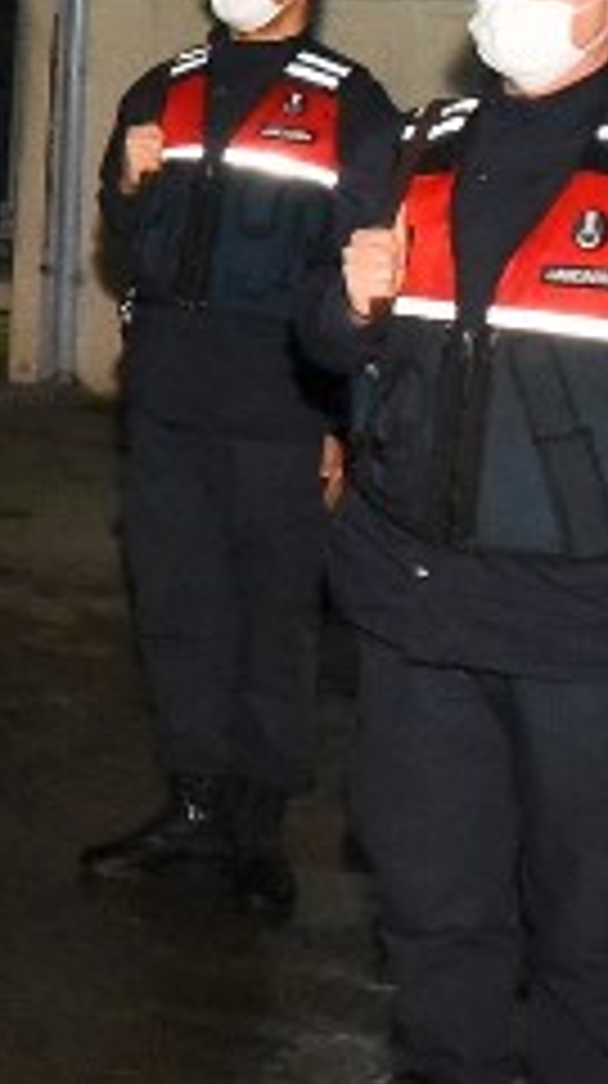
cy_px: -103
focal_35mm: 107
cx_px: -1193
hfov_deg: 9.1
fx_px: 3076
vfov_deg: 19.2
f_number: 8
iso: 12800
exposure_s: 1/125
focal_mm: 24
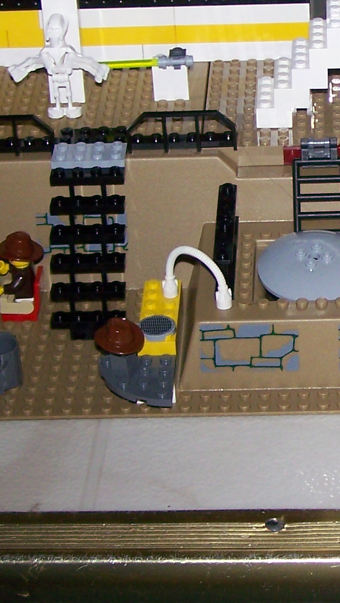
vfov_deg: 17.8
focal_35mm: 120
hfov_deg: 10.0
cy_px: 210
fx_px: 1923
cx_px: 395
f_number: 2.8
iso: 80
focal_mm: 6.7
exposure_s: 1/60
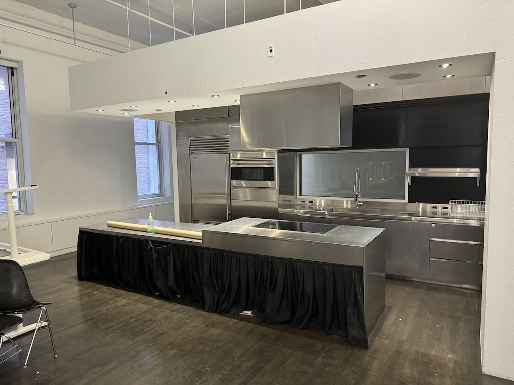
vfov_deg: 56.8
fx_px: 356
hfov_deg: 71.6
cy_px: 192
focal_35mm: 24
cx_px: 257
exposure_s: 1/60
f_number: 1.78
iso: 400
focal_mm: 6.76
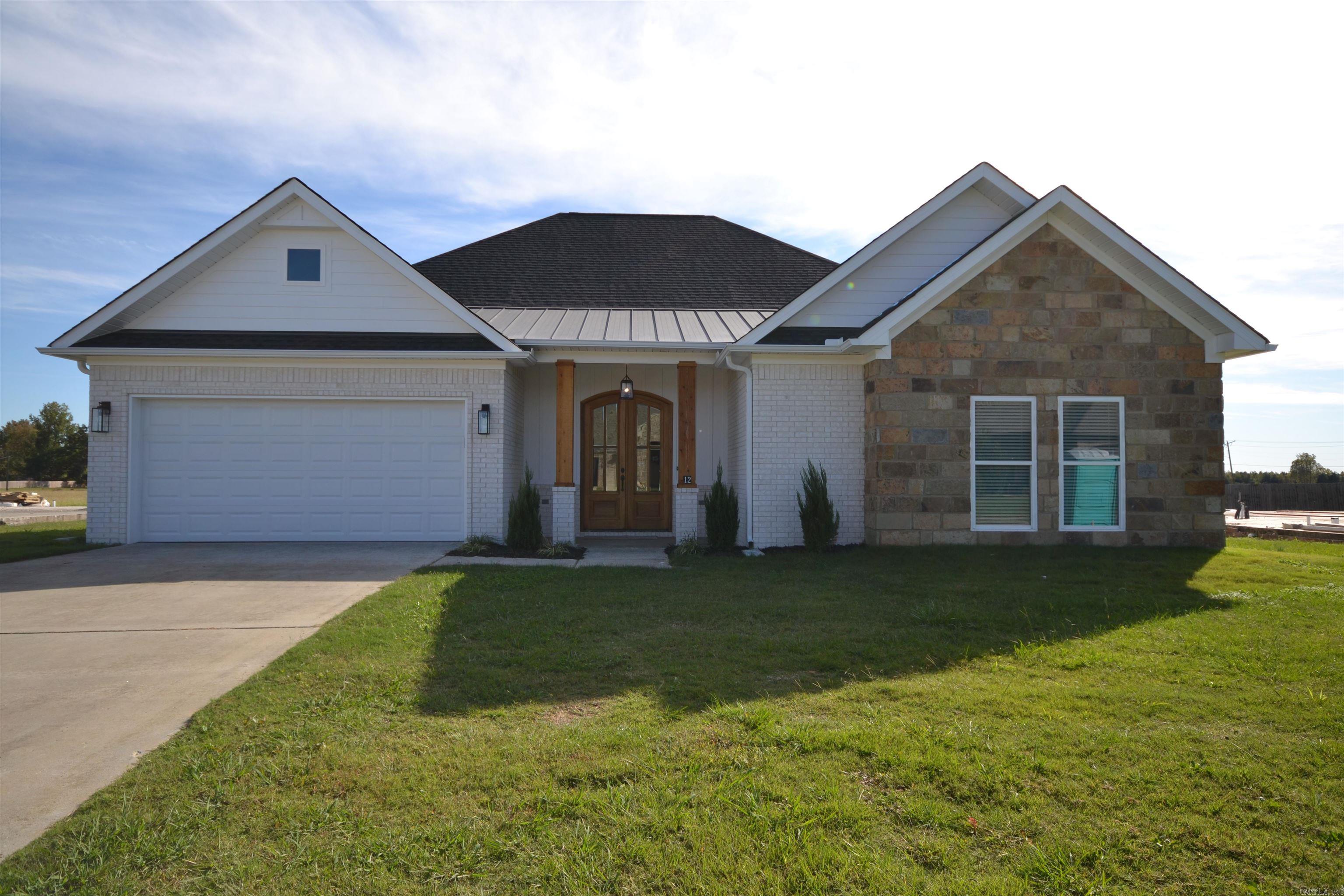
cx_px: 672
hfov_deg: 81.2
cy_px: 448
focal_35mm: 21
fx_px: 784
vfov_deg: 59.5
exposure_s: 1/200
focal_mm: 14
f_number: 9
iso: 100
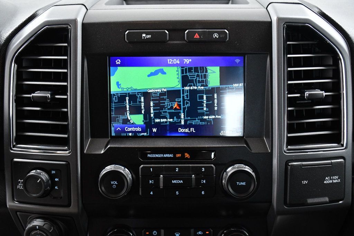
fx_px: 393
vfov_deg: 33.4
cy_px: 118
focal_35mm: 40
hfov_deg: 48.5
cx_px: 177
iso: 2500
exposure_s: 1/100
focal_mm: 27
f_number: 5
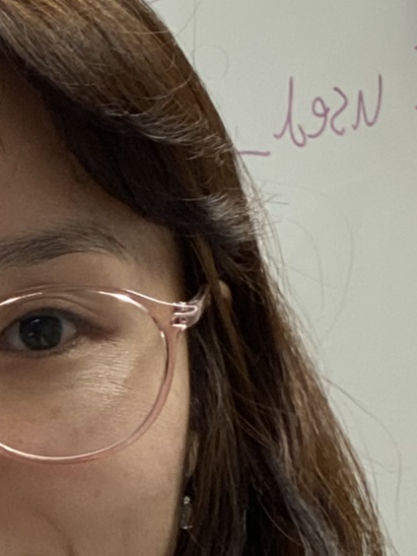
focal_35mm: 109
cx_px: -280
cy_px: 365
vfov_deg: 18.0
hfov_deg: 12.6
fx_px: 1751
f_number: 2.2
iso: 250
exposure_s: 1/40
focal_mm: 2.71
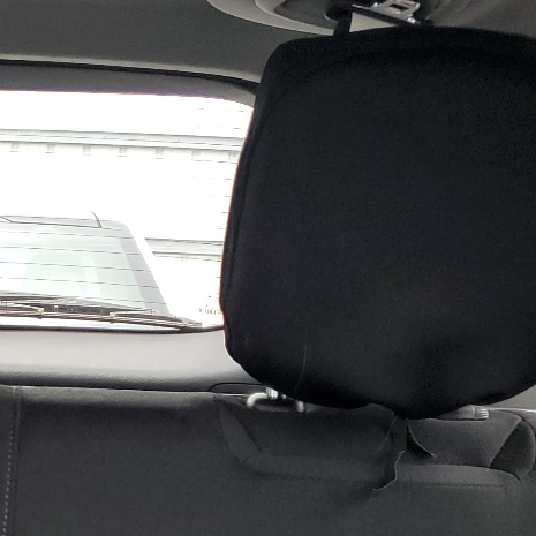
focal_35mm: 79
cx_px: -187
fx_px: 1384
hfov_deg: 19.9
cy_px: 491
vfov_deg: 21.4
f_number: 1.5
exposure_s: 1/120
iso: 82
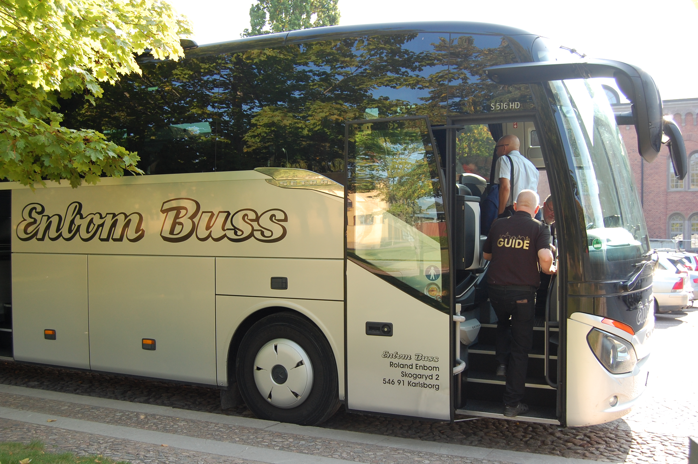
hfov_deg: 49.6
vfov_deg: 34.1
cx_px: 349
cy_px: 232
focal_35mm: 39
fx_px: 755
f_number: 5.6
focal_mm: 26
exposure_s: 1/125
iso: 280
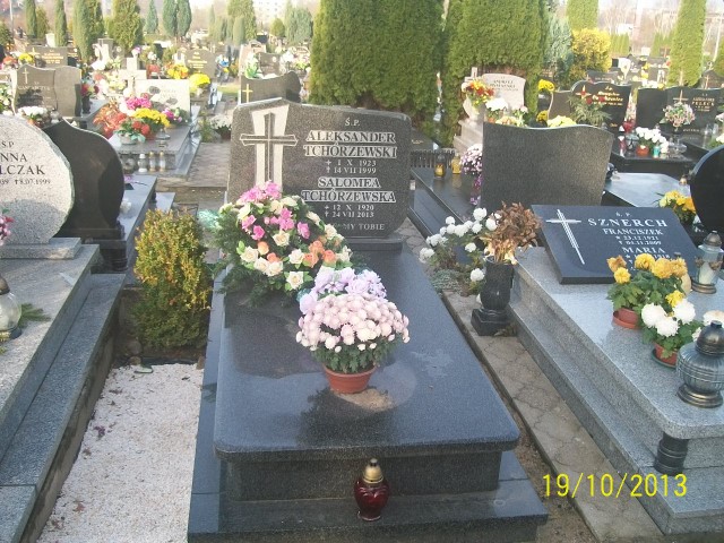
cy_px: 272
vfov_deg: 39.7
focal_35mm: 36
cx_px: 362
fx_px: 753
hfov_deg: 51.4
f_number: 2.7
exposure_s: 1/200
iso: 80
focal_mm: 6
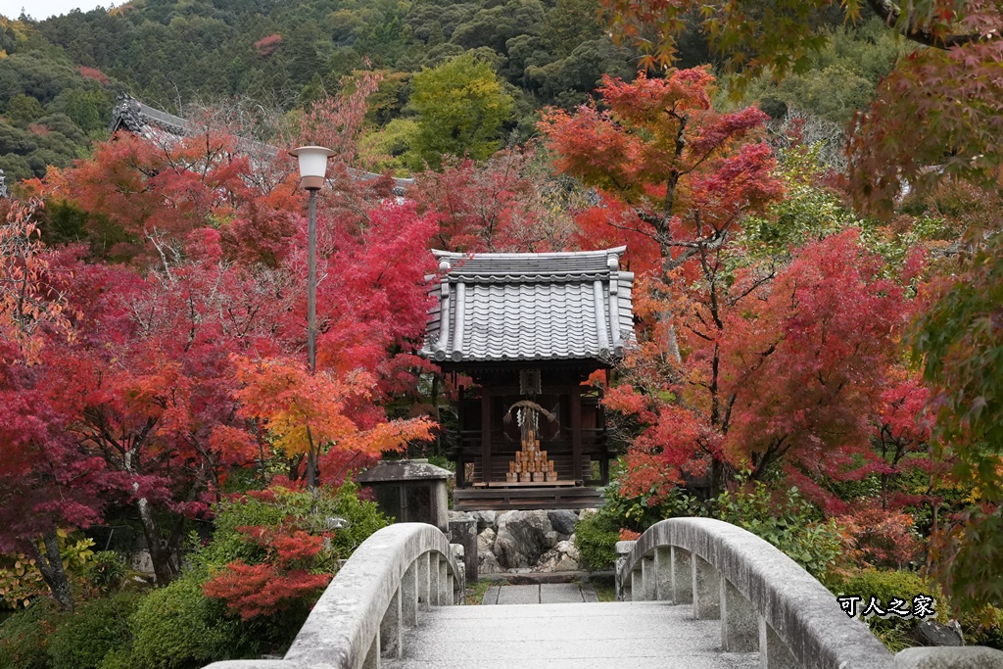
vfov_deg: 22.3
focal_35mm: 61
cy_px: 334
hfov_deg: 32.9
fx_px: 1700
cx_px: 502
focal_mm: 40.7
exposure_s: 1/1250
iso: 3200
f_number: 8
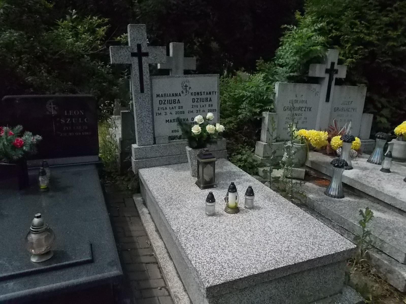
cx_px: 203
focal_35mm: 26
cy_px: 152
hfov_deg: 67.3
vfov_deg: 53.1
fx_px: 305
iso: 400
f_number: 8
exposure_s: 1/1250
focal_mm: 4.6
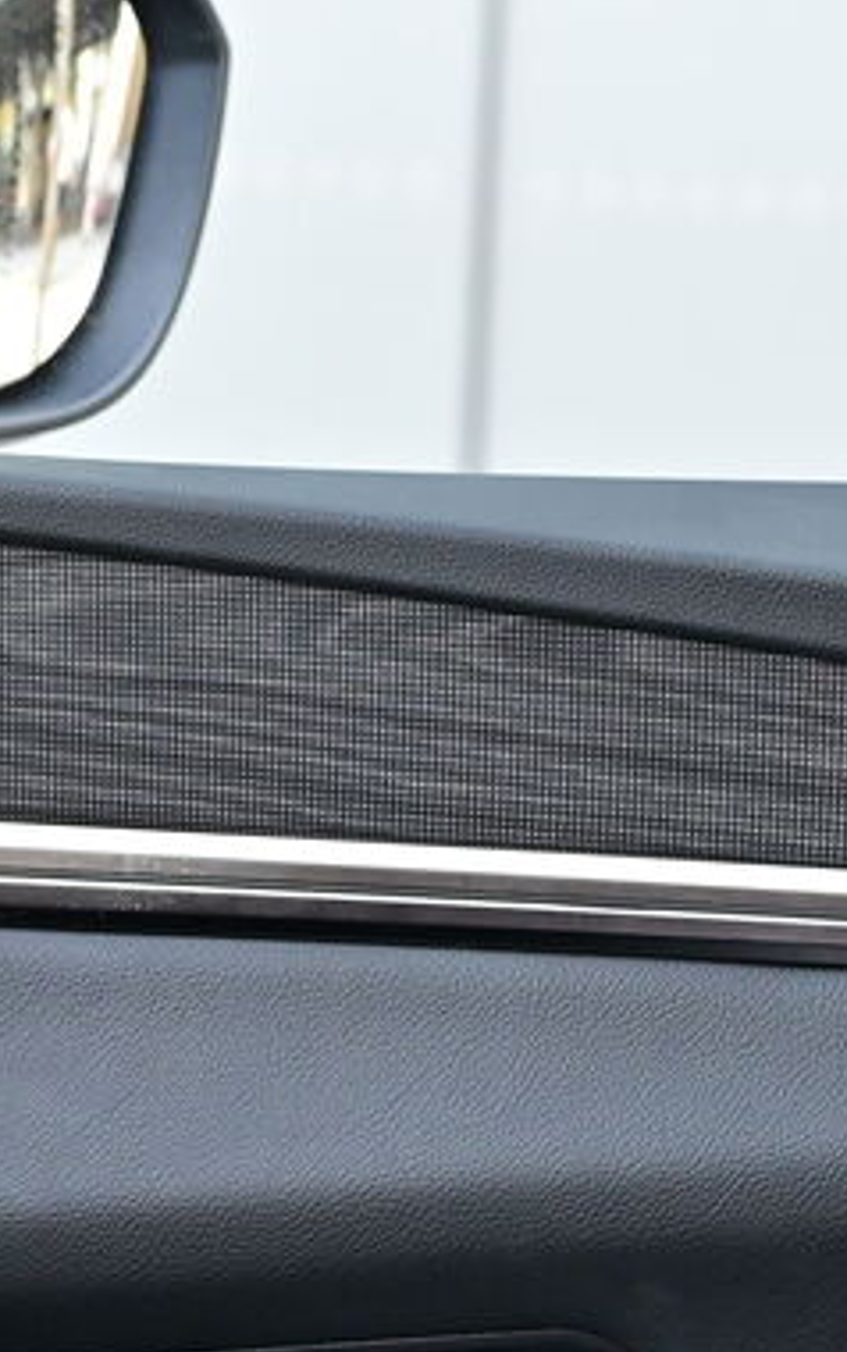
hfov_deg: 6.7
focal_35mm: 193
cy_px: 968
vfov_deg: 10.8
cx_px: -512
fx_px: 7117
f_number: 6.3
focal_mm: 50
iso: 500
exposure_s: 1/60
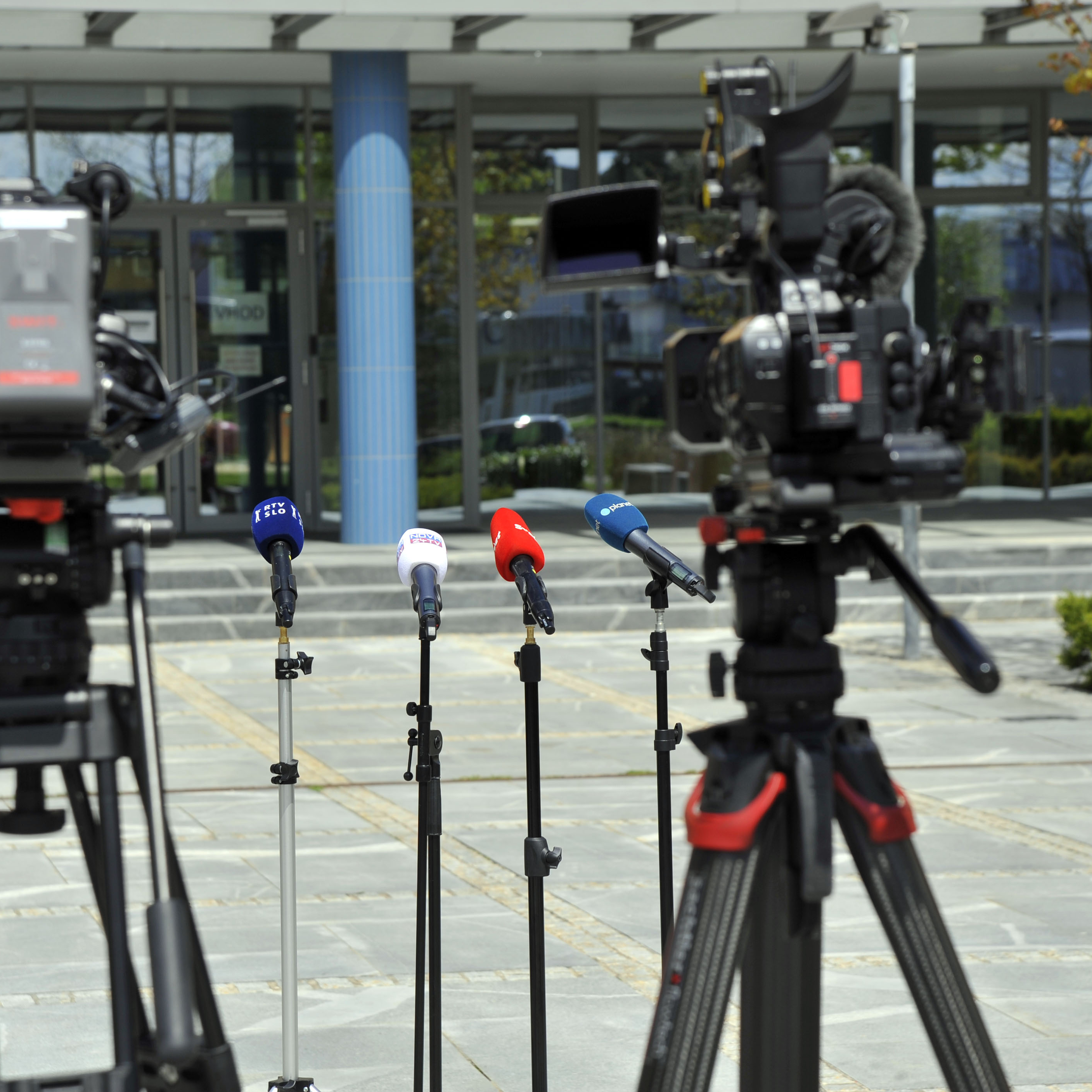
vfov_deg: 14.3
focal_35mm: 122
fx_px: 4354
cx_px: 542
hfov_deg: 14.3
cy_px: 545
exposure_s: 1/800
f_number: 6.3
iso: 200
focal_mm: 95
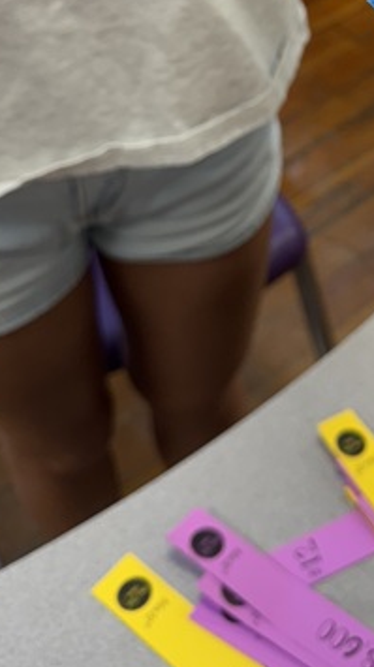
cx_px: 415
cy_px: 64
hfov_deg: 19.4
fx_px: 1043
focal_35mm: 59
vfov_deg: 33.6
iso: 100
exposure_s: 1/120
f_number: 1.78
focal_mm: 6.76
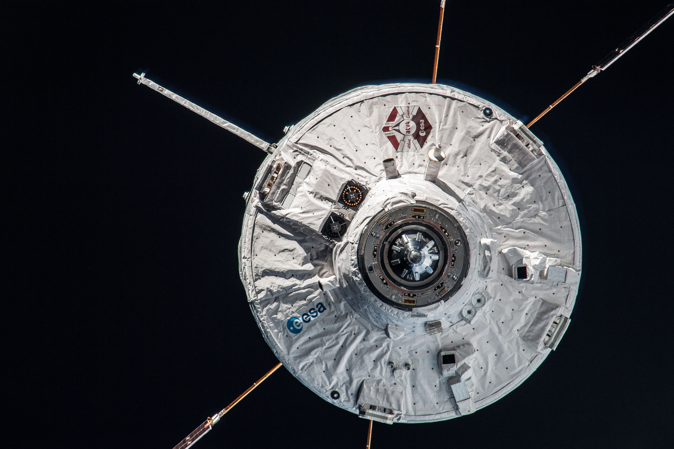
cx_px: 337
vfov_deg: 3.4
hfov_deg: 5.2
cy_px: 224
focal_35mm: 400
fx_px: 7488
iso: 400
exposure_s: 1/800
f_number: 10
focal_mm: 400
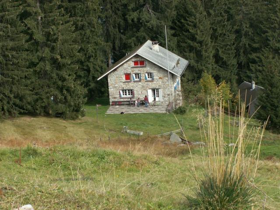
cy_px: 105
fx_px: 728
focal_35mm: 90
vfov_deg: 16.4
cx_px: 140
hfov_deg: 21.8
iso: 50
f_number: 5.6
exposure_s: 1/125
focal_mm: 15.07
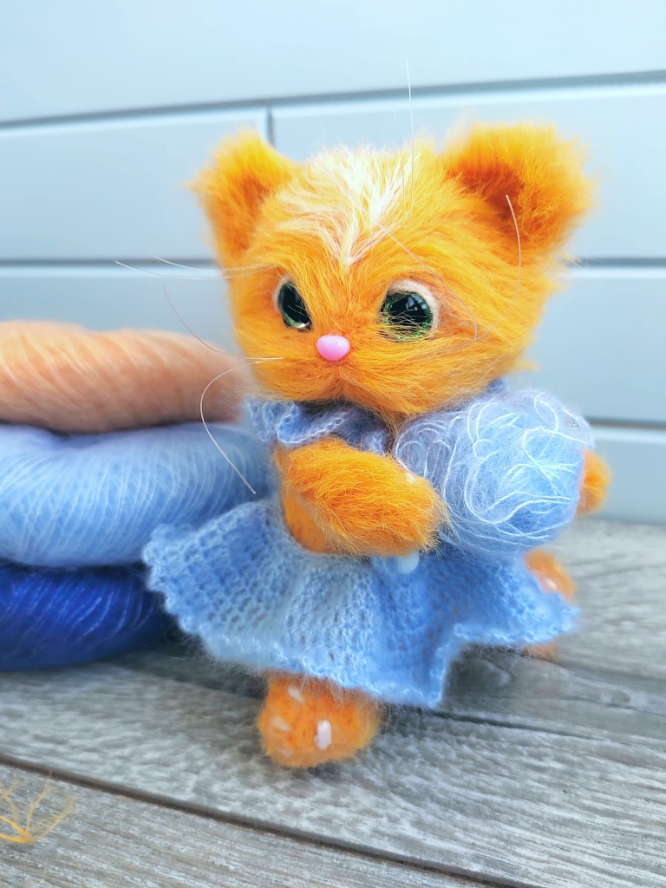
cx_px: 333
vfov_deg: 73.9
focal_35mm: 23
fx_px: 590
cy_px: 444
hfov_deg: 58.9
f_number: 4
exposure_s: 1/50
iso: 388
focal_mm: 5.52
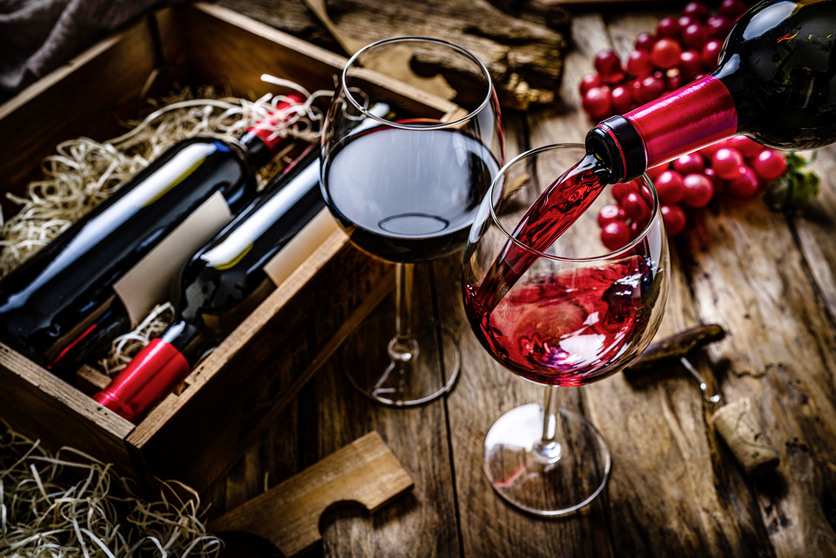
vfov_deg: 33.4
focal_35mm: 40
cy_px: 279
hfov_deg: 48.5
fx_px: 929
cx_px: 418
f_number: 6.3
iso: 100
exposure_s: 1/100
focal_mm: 40
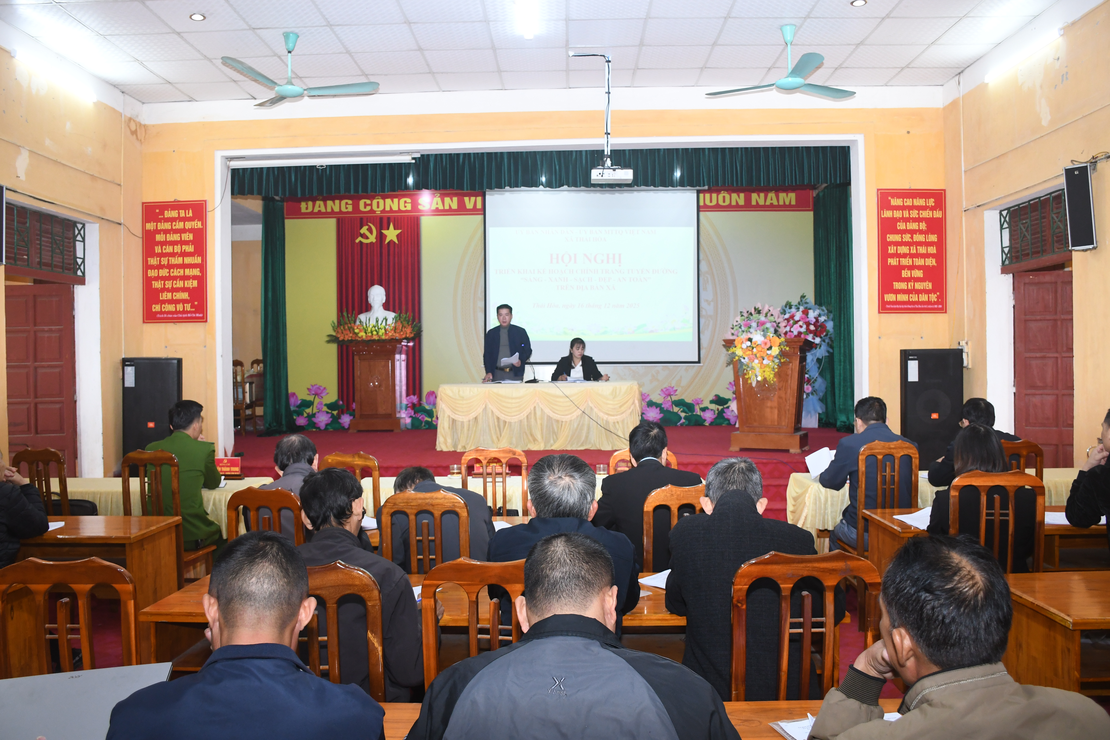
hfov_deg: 67.4
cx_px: 555
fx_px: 832
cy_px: 370
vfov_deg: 47.9
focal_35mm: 27
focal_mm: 18
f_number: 4.5
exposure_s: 1/100
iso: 1250
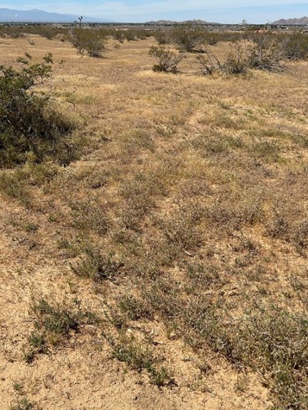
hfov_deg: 40.7
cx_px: 143
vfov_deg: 52.5
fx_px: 415
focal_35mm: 35
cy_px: 181
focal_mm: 5.7
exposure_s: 1/5882
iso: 50
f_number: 1.5
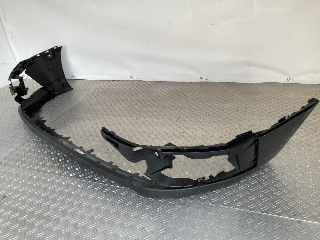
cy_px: 120
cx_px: 160
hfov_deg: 61.7
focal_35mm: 29
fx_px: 268
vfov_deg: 48.2
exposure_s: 1/60
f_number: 1.8
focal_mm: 3
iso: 64
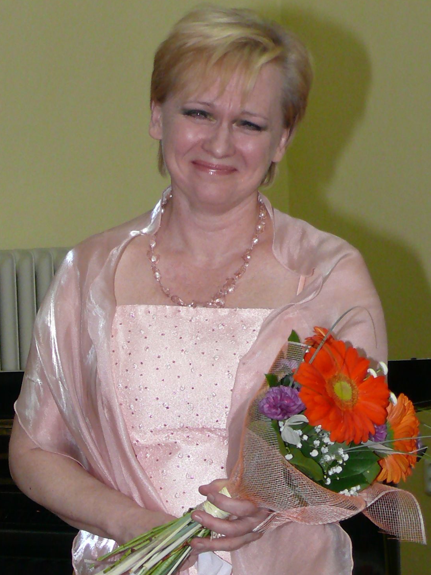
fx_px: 2805
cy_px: 365
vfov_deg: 11.7
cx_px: 190
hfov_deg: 8.8
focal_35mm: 169
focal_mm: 14.7
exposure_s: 1/30
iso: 200
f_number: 3.2
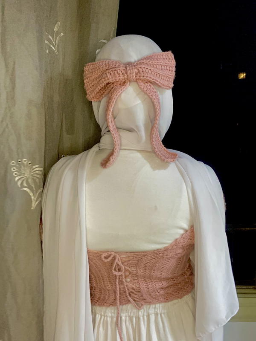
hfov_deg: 46.8
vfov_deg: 60.0
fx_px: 296
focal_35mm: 30
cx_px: 128
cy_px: 170
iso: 400
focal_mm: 2.71
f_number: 2.2
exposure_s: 1/31
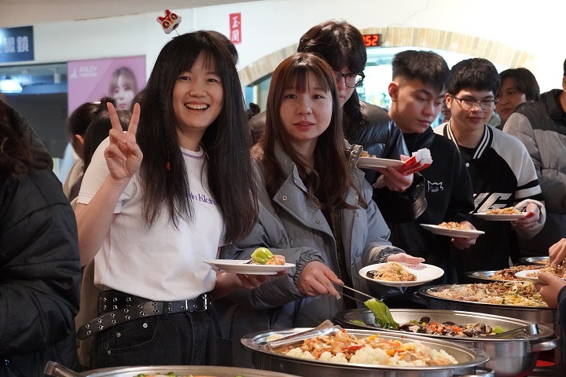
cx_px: 283
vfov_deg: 22.1
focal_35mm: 62
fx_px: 967
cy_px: 188
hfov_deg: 32.6
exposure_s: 1/40
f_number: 5
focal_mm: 41
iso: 6400
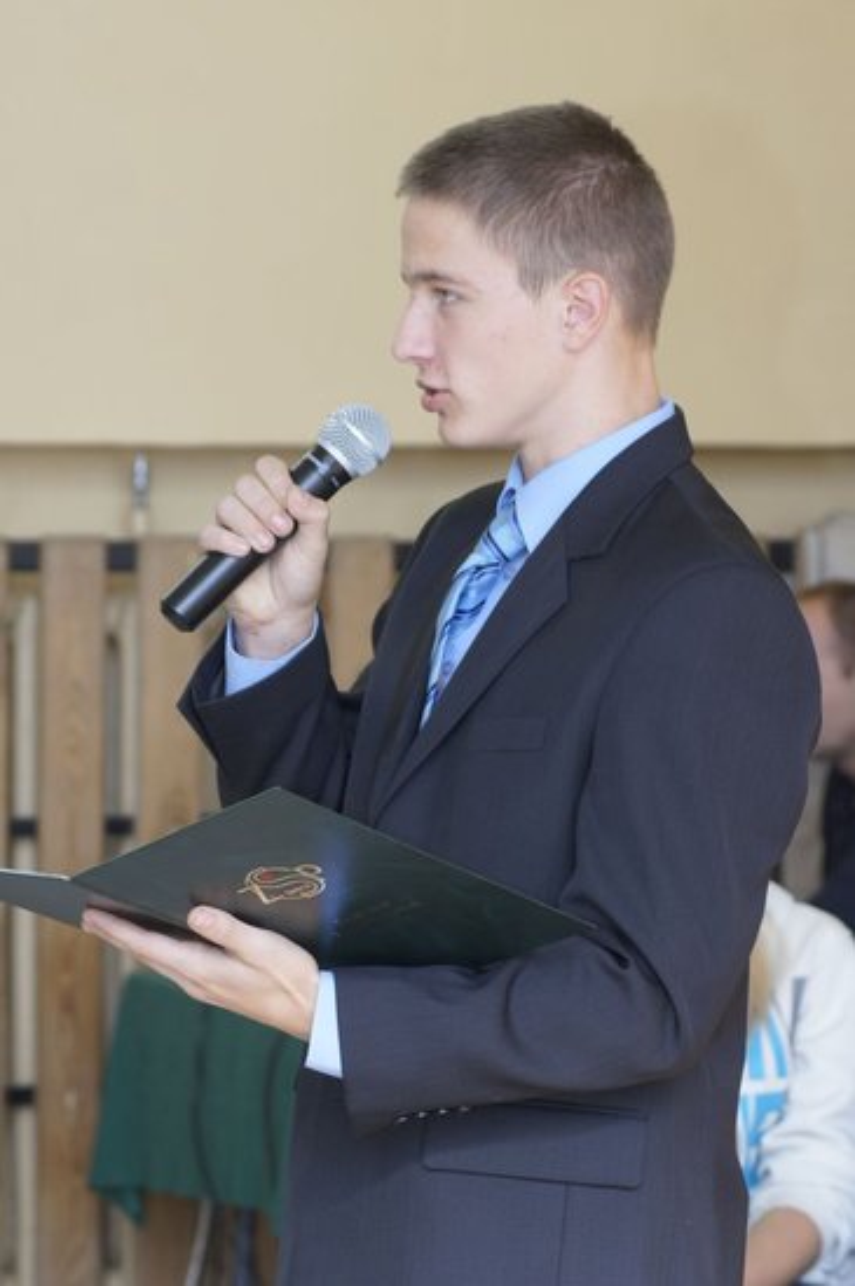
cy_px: 643
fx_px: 6424
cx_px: 428
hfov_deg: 7.6
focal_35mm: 180
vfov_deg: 11.4
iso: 800
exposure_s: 1/160
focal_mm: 120
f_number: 7.1
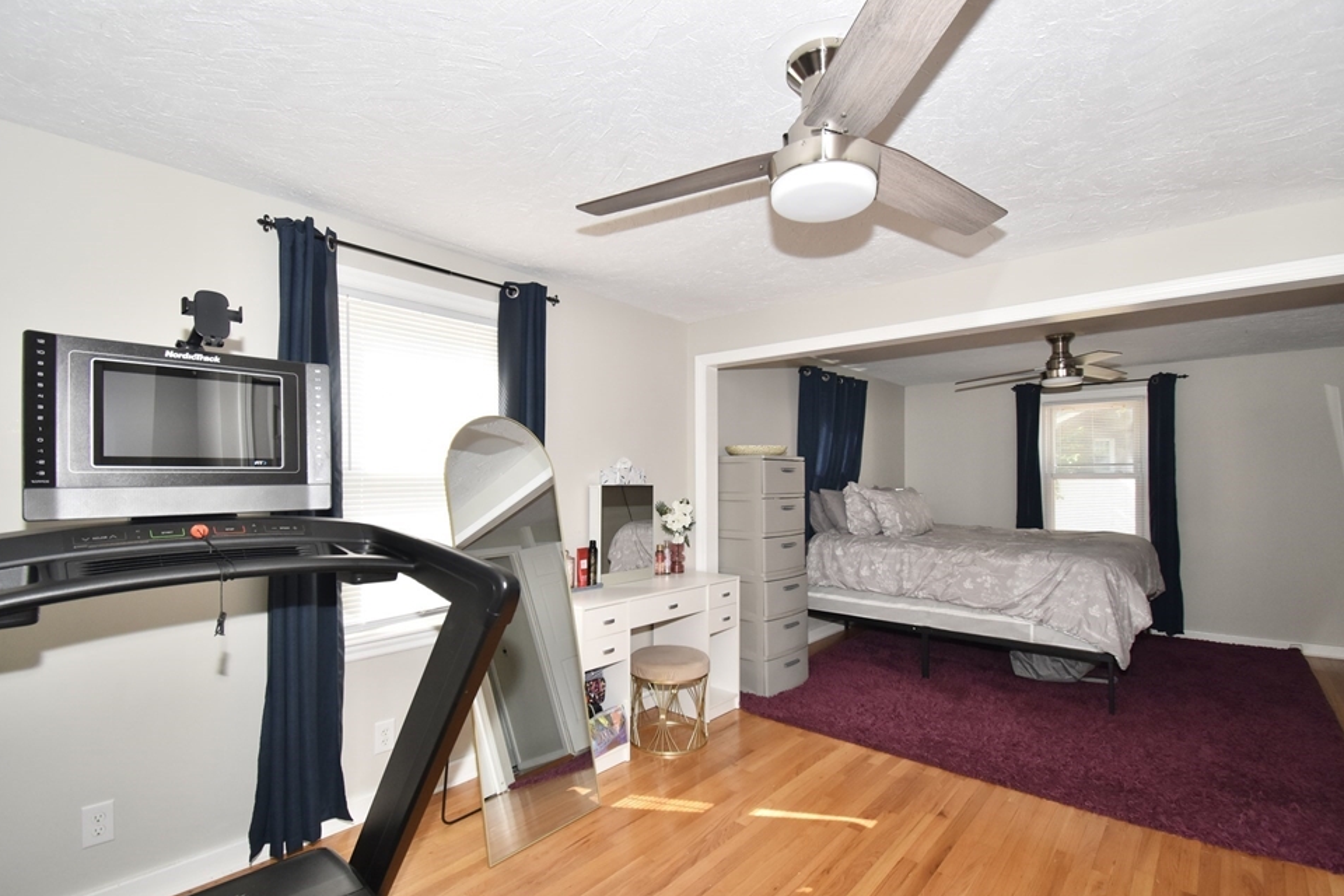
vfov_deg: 73.7
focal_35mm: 16
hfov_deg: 96.7
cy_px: 474
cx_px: 662
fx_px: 597
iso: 640
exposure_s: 1/200
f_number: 5
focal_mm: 10
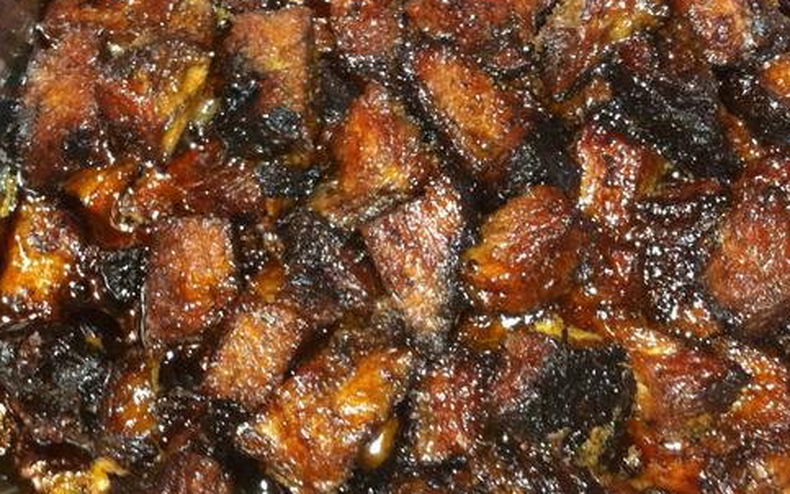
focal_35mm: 69
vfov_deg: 18.7
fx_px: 1486
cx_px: 476
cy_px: 106
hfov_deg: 29.7
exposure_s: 1/15
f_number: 2.8
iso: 320
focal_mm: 3.85
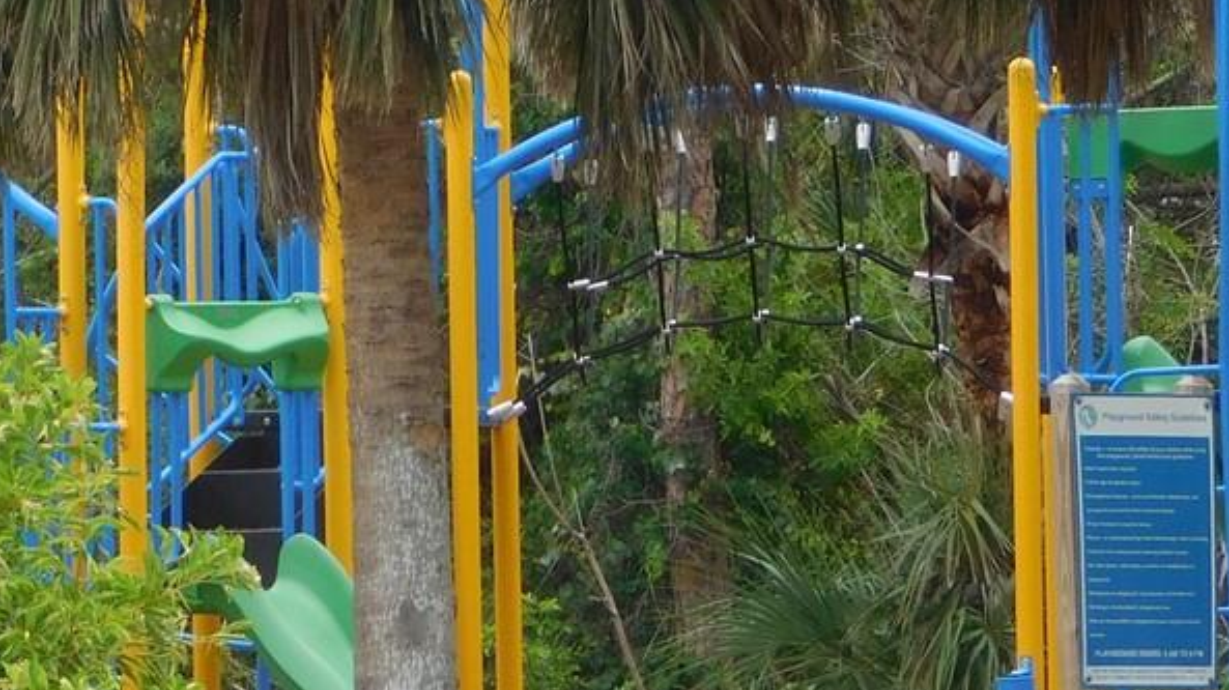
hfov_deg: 3.6
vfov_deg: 2.0
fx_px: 19350
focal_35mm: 594
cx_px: -54
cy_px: 508
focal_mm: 35.9
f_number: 5.4
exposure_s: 1/400
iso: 125
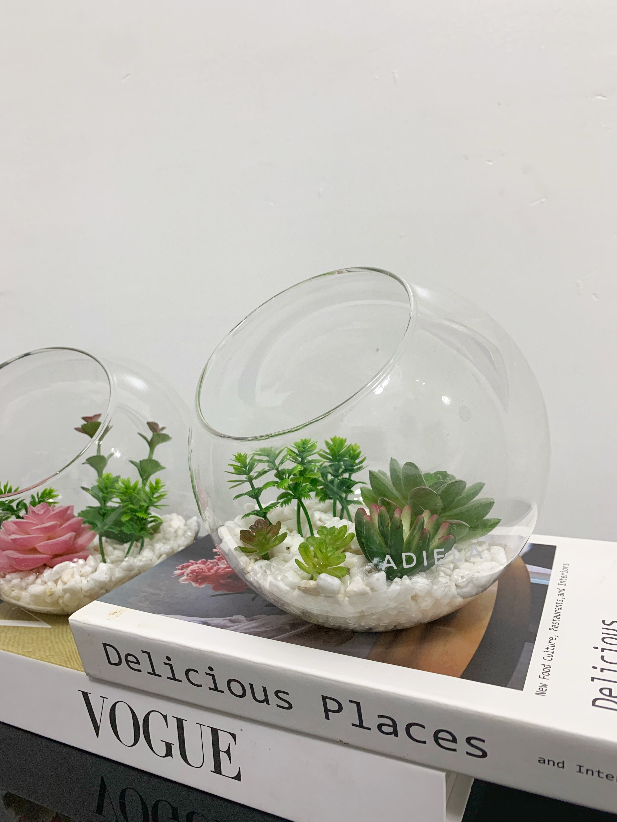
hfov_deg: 53.1
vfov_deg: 67.3
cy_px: 411
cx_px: 308
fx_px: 618
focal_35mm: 26
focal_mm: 4.25
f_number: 1.8
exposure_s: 1/77
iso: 100
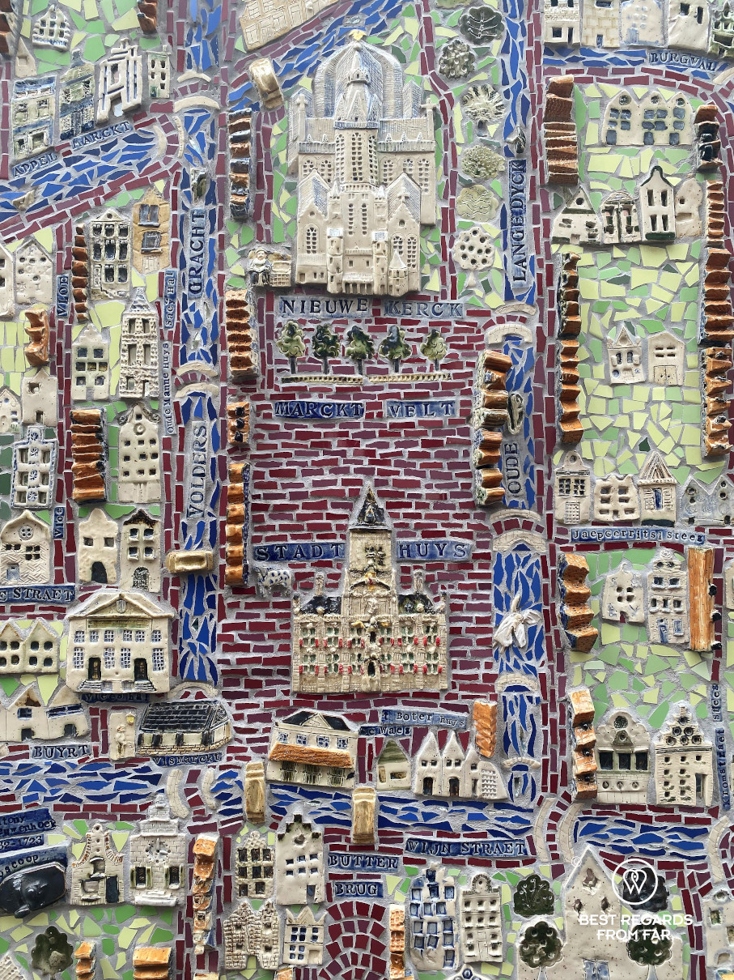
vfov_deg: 67.3
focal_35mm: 26
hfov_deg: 53.0
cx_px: 367
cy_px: 490
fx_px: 735
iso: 32
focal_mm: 4.25
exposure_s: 1/121
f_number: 1.8
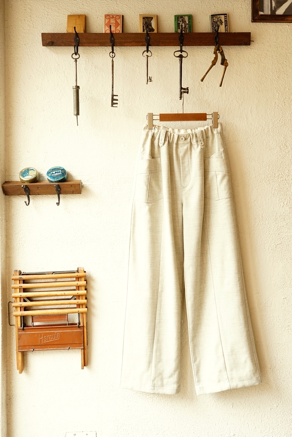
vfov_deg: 58.7
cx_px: 146
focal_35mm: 32
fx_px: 389
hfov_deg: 41.1
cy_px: 218
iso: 1000
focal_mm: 32
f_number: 8
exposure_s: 1/10
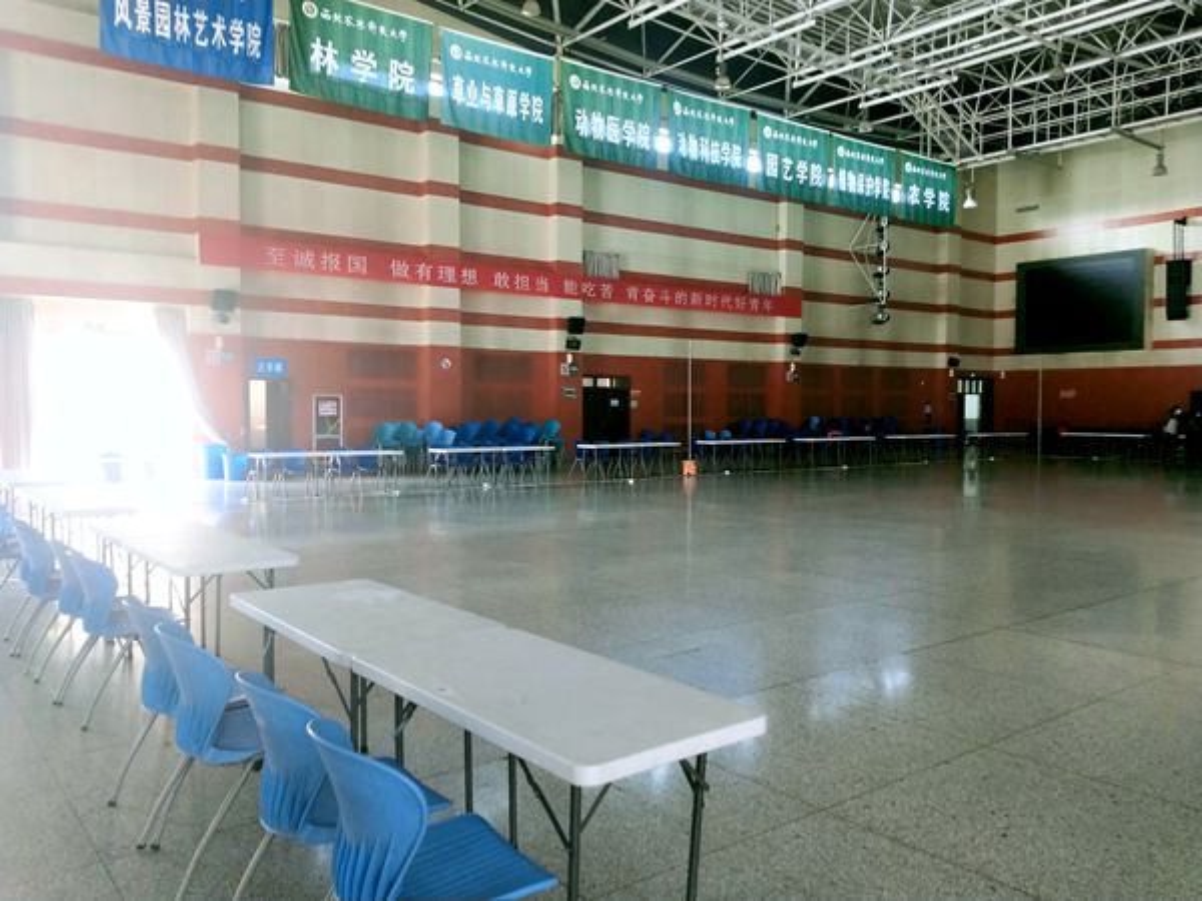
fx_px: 799
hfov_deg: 73.9
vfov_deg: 58.9
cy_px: 450
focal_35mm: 23
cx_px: 601
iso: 244
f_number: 1.7
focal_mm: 3.99
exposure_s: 1/50
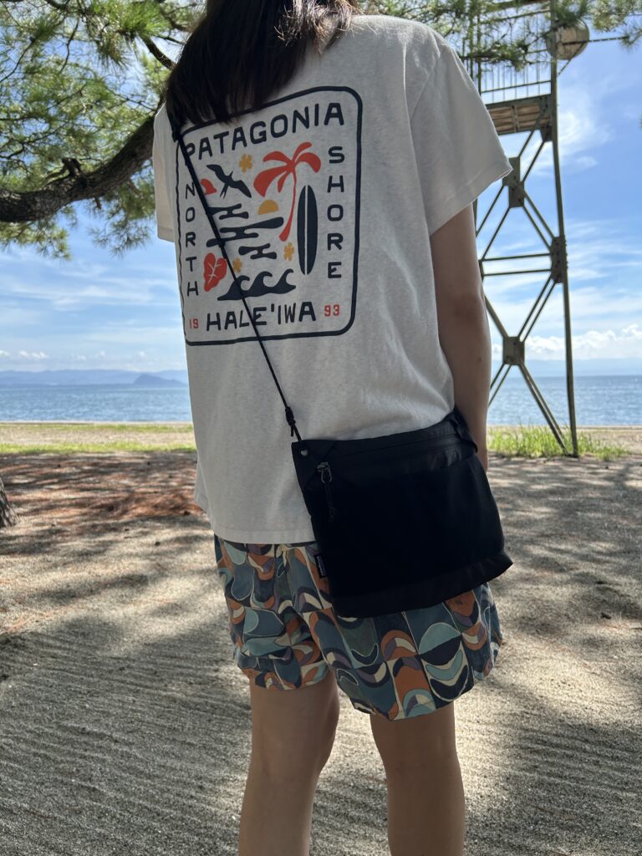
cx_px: 321
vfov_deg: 67.3
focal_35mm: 26
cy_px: 428
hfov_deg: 53.1
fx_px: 643
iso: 50
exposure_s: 1/1311
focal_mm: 5.7
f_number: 1.5
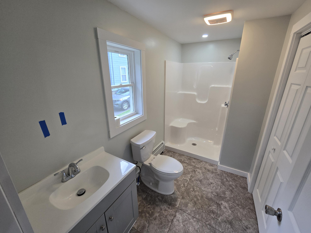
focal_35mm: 13
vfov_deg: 89.9
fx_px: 117
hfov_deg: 106.2
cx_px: 156
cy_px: 116
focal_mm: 2.2
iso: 80
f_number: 2.2
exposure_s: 1/60
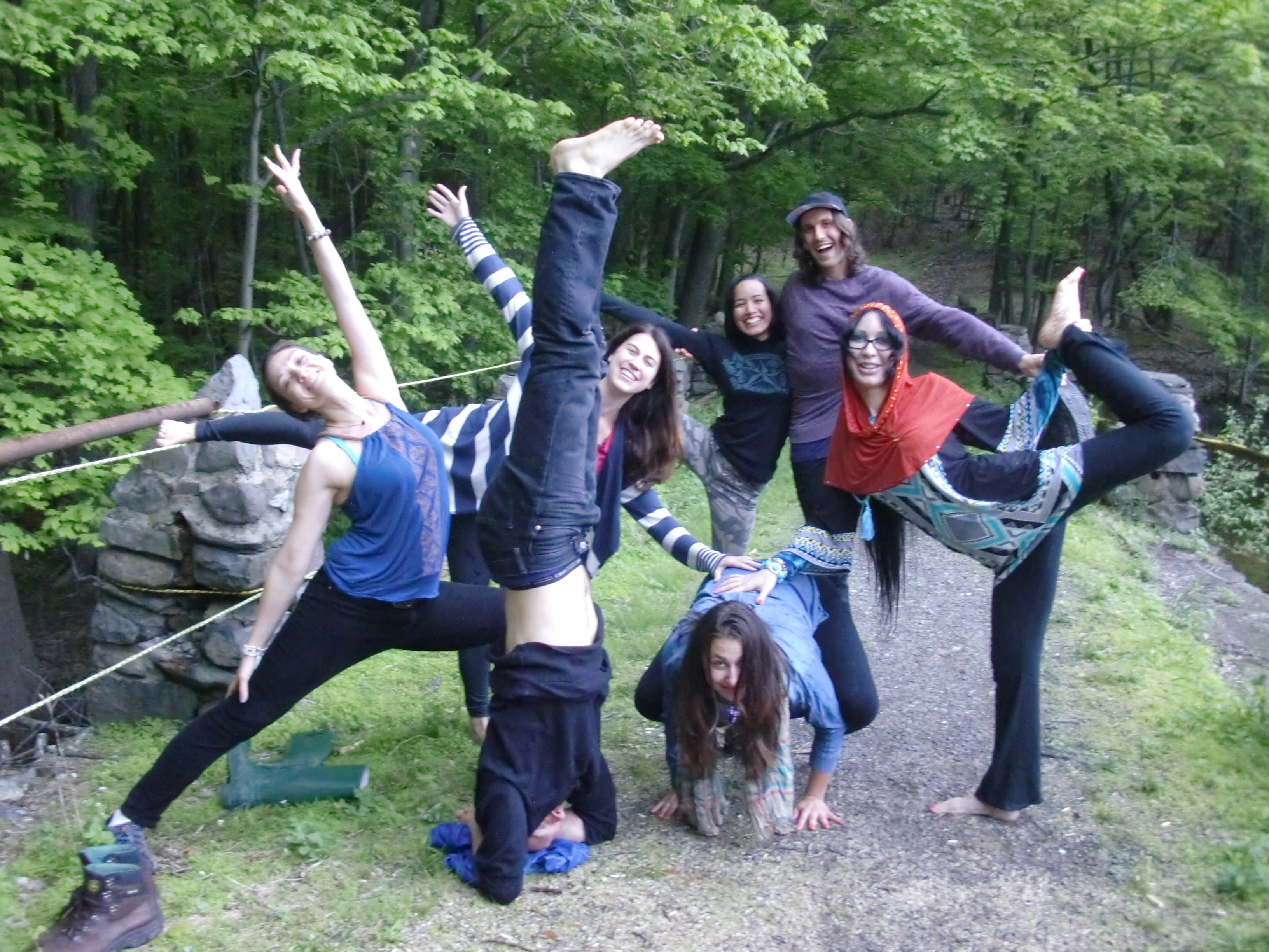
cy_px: 476
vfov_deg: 39.7
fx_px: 1320
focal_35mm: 36
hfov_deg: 51.4
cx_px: 634
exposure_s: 1/60
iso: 640
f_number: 2.8
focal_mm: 6.3
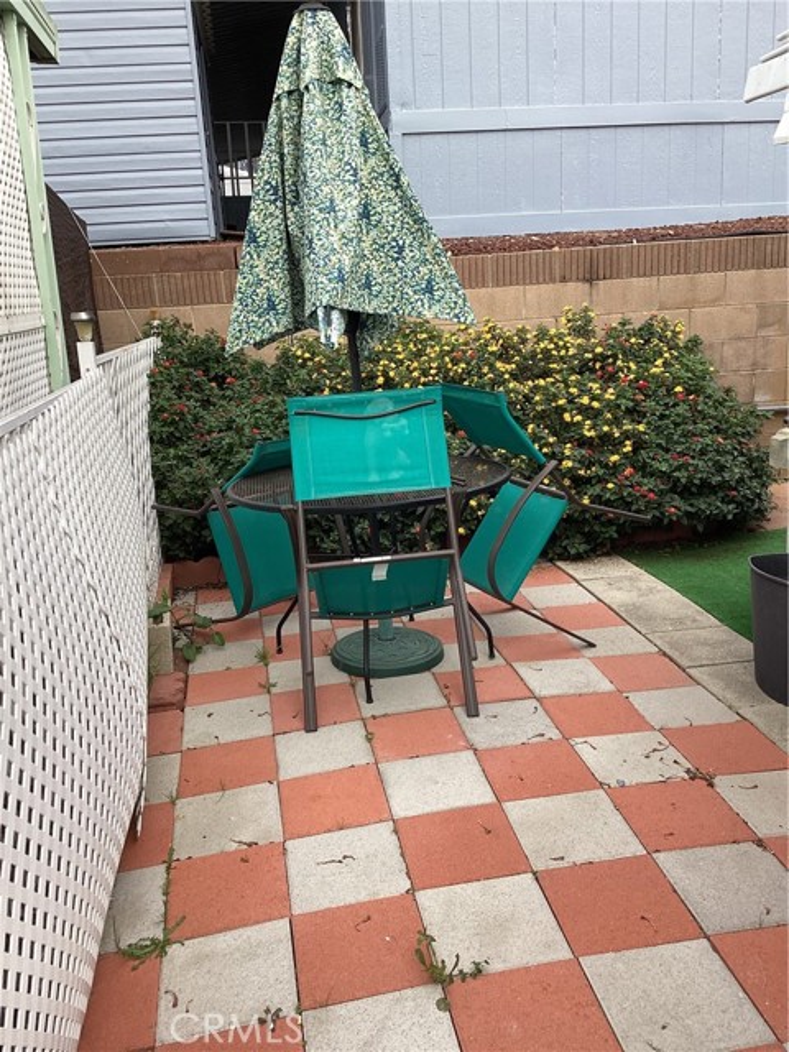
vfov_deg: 58.4
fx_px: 942
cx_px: 394
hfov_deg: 45.4
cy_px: 526
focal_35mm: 31
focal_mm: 3.3
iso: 25
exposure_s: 1/202
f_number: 2.4
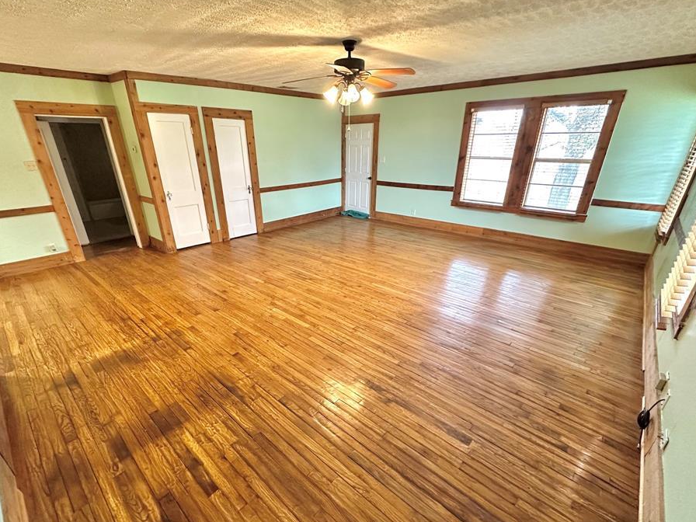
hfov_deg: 94.5
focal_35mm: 16
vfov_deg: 77.8
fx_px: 322
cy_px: 291
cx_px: 335
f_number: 2.2
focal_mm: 2.22
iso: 640
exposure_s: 1/60
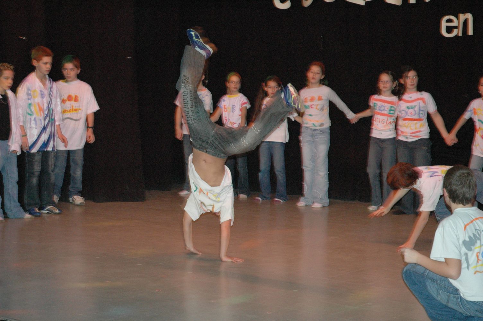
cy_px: 160
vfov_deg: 17.5
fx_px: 1046
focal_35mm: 78
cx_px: 242
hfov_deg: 26.0
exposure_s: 1/60
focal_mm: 52
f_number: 5
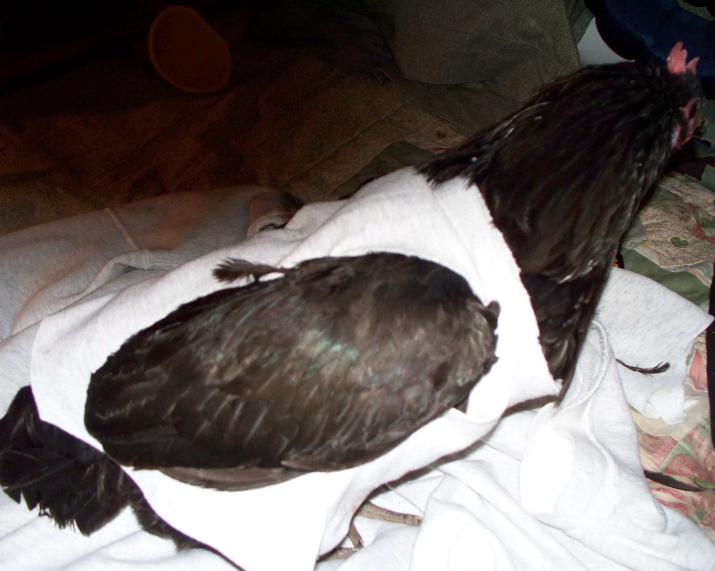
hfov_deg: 47.9
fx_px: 804
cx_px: 356
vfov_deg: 39.1
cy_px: 286
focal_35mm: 38
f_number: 2.8
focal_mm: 7.54
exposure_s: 1/30
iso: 200
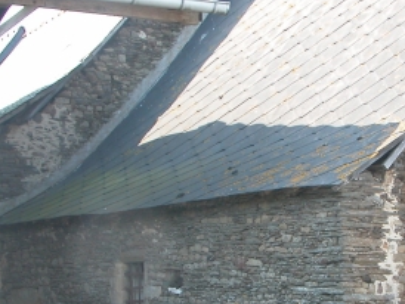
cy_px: 223
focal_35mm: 87
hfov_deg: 22.4
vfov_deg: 16.9
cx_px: 279
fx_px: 1019
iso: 100
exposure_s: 1/102
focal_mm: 8.9
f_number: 4
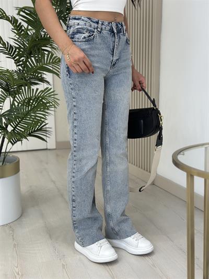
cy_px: 140
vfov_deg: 39.6
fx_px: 386
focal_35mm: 48
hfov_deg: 30.3
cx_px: 104
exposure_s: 1/268
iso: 80
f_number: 1.78
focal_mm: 6.86
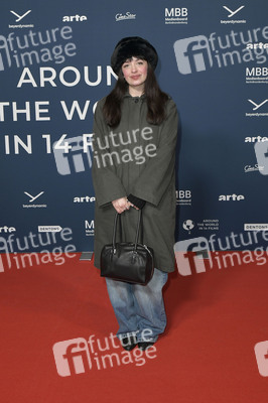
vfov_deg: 60.3
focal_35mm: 31
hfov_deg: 42.3
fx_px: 347
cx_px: 134
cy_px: 202
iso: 1600
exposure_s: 1/200
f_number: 6.3
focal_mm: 31
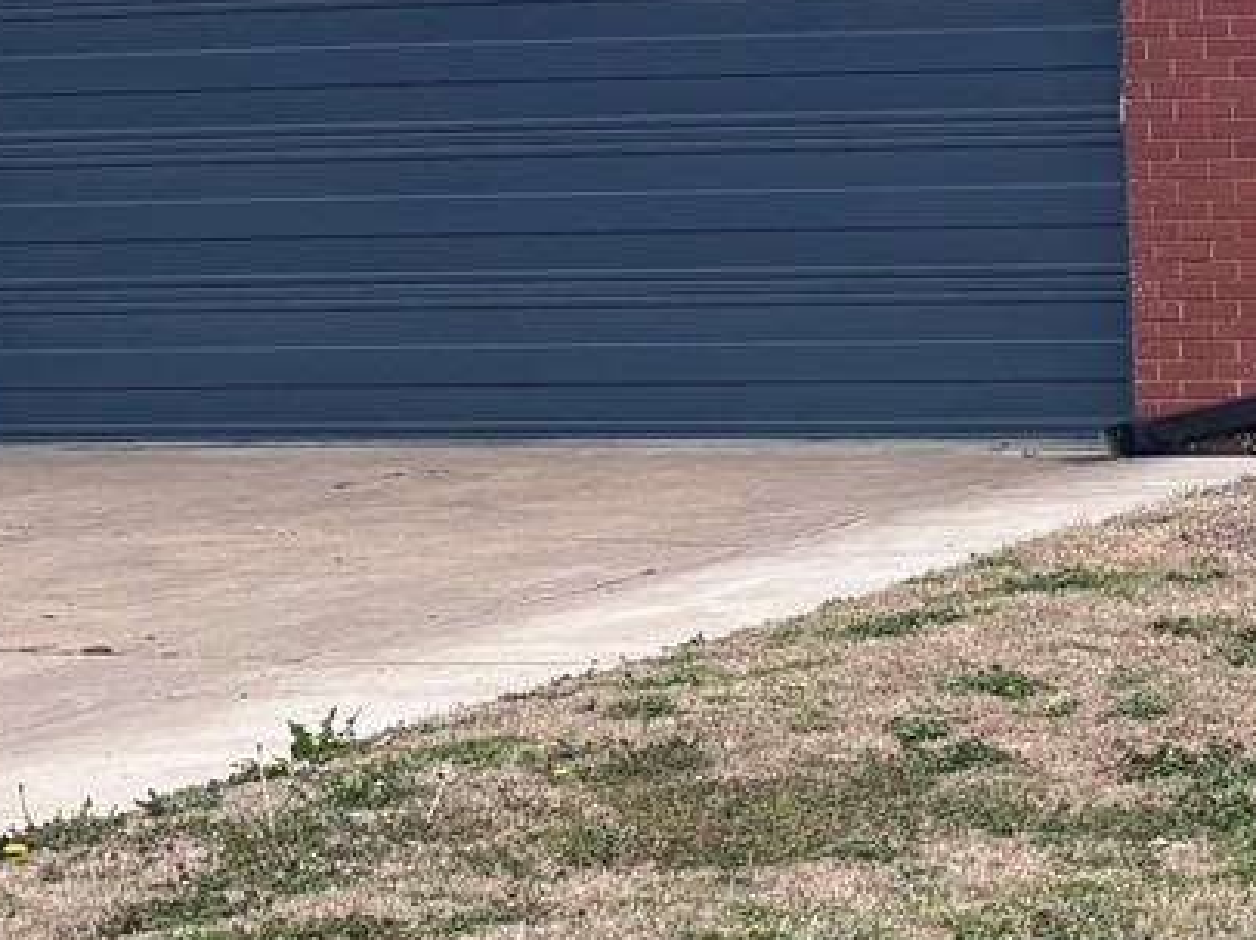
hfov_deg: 15.1
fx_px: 4460
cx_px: 1736
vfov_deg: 12.0
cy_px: 826
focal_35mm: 123
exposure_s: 1/1139
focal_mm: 5.96
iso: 50
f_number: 1.6
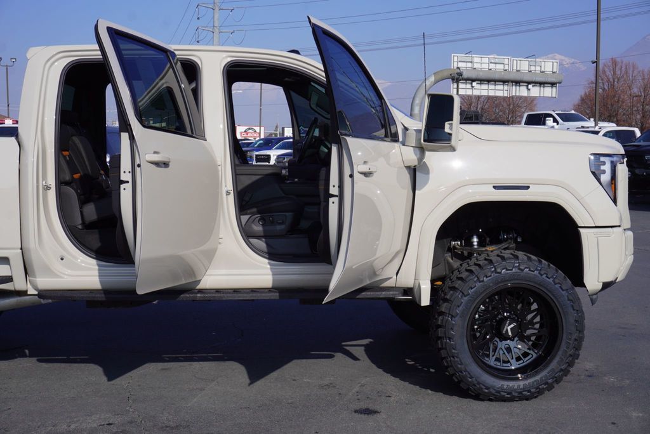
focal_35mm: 45
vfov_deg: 29.9
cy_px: 217
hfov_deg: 43.6
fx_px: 813
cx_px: 325
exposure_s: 1/250
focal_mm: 30
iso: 100
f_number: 11
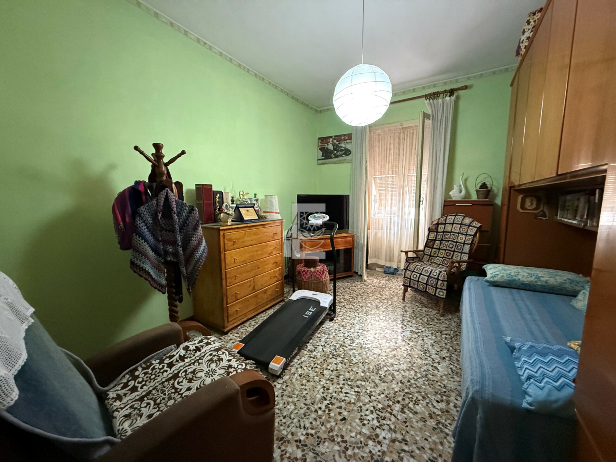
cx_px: 308
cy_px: 231
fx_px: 249
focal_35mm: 14
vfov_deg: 85.7
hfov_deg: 102.1
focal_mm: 2.22
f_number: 2.2
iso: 800
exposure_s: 1/50
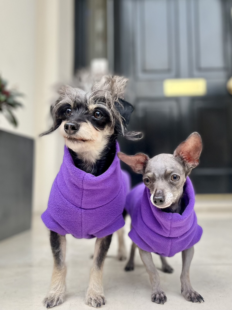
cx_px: 116
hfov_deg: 53.1
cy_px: 155
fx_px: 232
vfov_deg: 67.3
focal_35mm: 26
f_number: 1.6
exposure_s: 1/98
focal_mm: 5.1
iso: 125
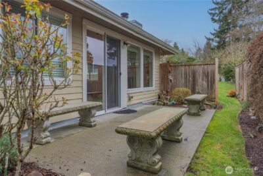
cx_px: 132
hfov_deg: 73.7
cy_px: 88
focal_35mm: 24
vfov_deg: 53.2
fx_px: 175
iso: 320
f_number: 9
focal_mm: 16
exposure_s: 1/60
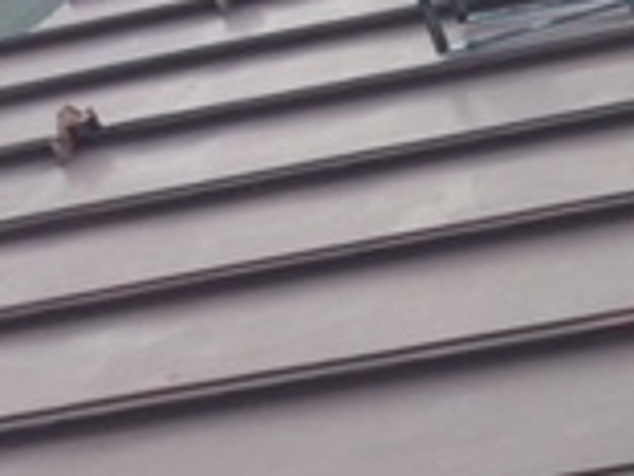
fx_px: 2180
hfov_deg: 15.3
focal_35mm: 119
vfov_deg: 12.4
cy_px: 330
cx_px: 955
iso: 32
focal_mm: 4.15
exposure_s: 1/706
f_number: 2.2
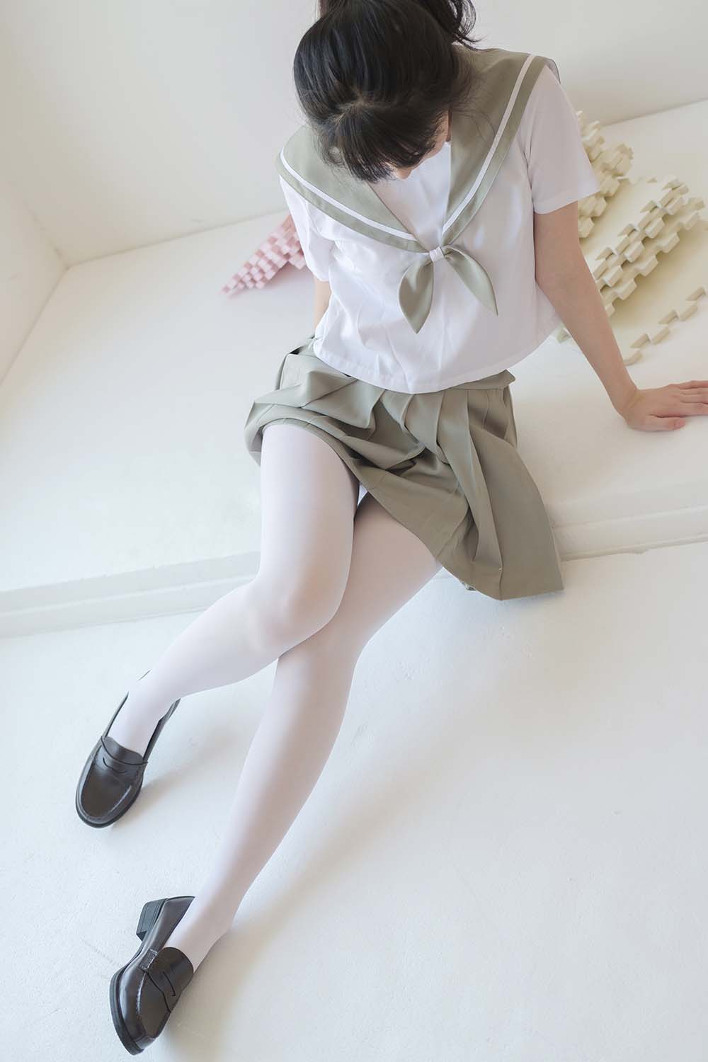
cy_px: 531
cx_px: 354
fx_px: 1563
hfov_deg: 25.5
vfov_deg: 37.5
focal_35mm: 53
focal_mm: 35
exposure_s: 1/100
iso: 200
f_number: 2.8
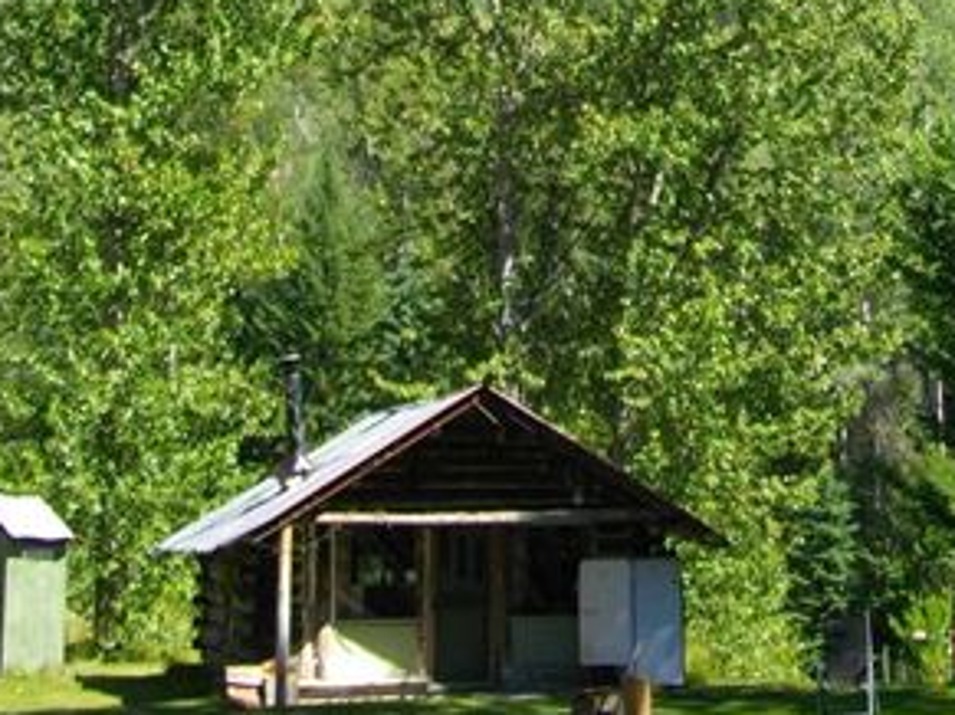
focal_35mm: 110
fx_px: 3033
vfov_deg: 12.9
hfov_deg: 17.7
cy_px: -262
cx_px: 768
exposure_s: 1/400
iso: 100
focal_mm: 7.1
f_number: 3.2
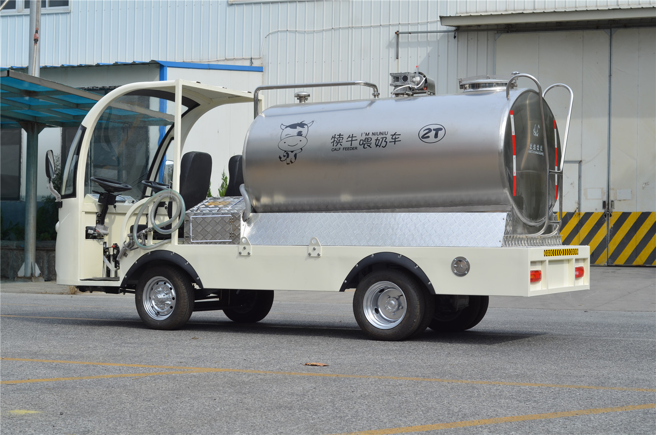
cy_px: 218
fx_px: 1364
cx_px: 328
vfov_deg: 18.1
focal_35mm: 75
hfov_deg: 27.0
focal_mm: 50
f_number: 8
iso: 100
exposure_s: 1/250
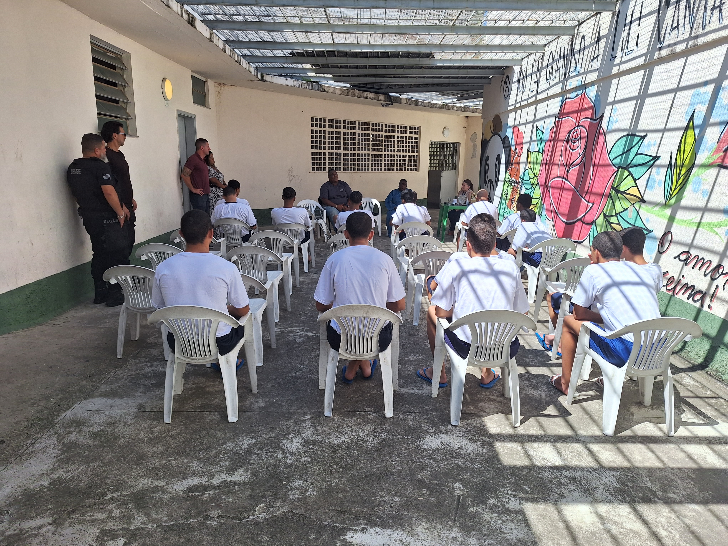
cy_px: 273
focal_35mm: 23
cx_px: 364
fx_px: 484
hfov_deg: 73.9
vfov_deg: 58.9
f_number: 1.8
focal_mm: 5.54
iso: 40
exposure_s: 1/1795
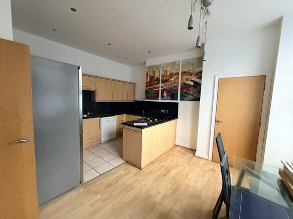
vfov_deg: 85.7
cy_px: 110
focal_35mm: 14
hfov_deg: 102.1
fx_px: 118
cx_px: 146
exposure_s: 1/60
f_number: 2.2
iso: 1000
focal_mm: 2.22
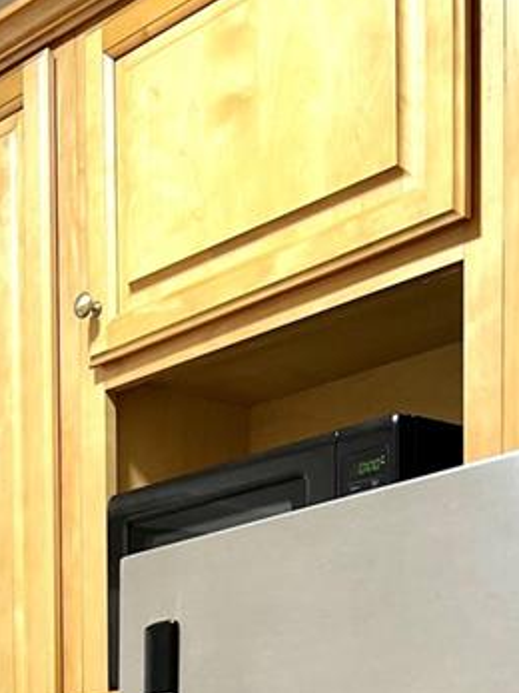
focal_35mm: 90
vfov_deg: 19.0
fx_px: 1800
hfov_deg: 15.8
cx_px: -112
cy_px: 1054
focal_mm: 5.7
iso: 100
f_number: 1.5
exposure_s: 1/60
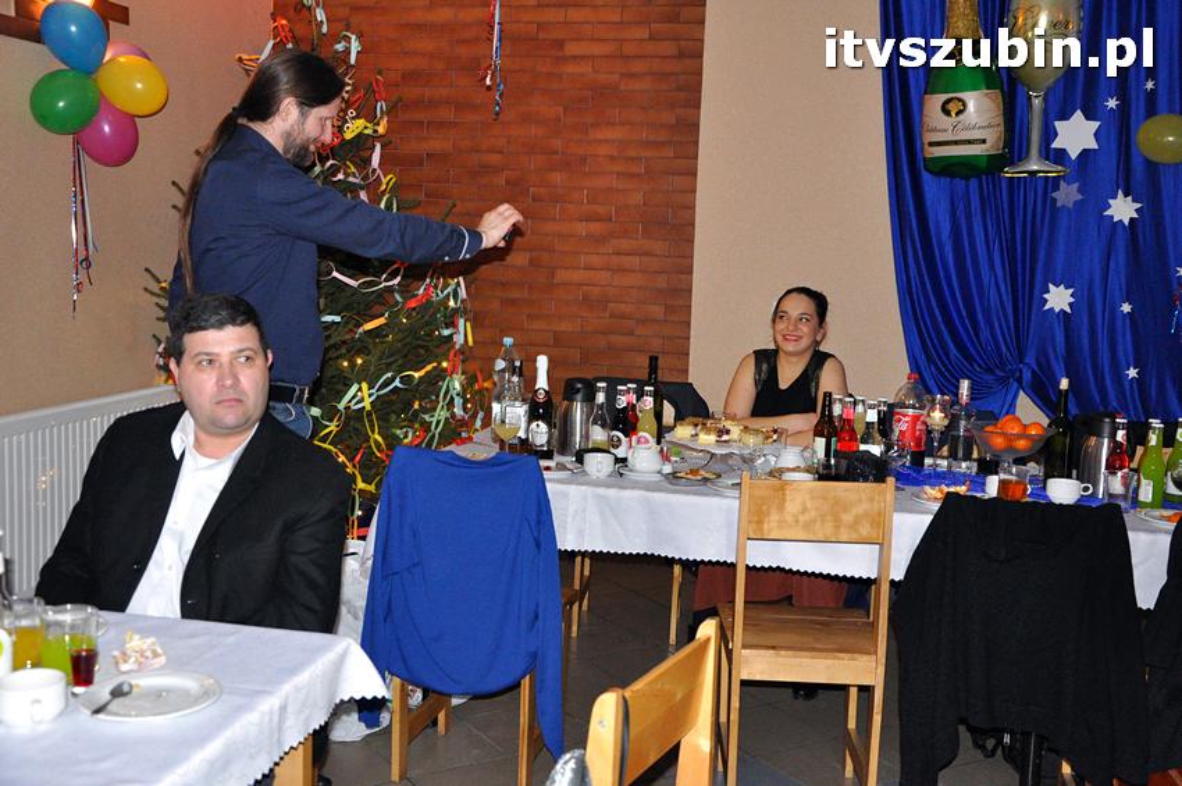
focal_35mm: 39
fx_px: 1279
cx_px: 591
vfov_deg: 34.1
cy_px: 393
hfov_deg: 49.6
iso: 2000
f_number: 5
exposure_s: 1/60
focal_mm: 26
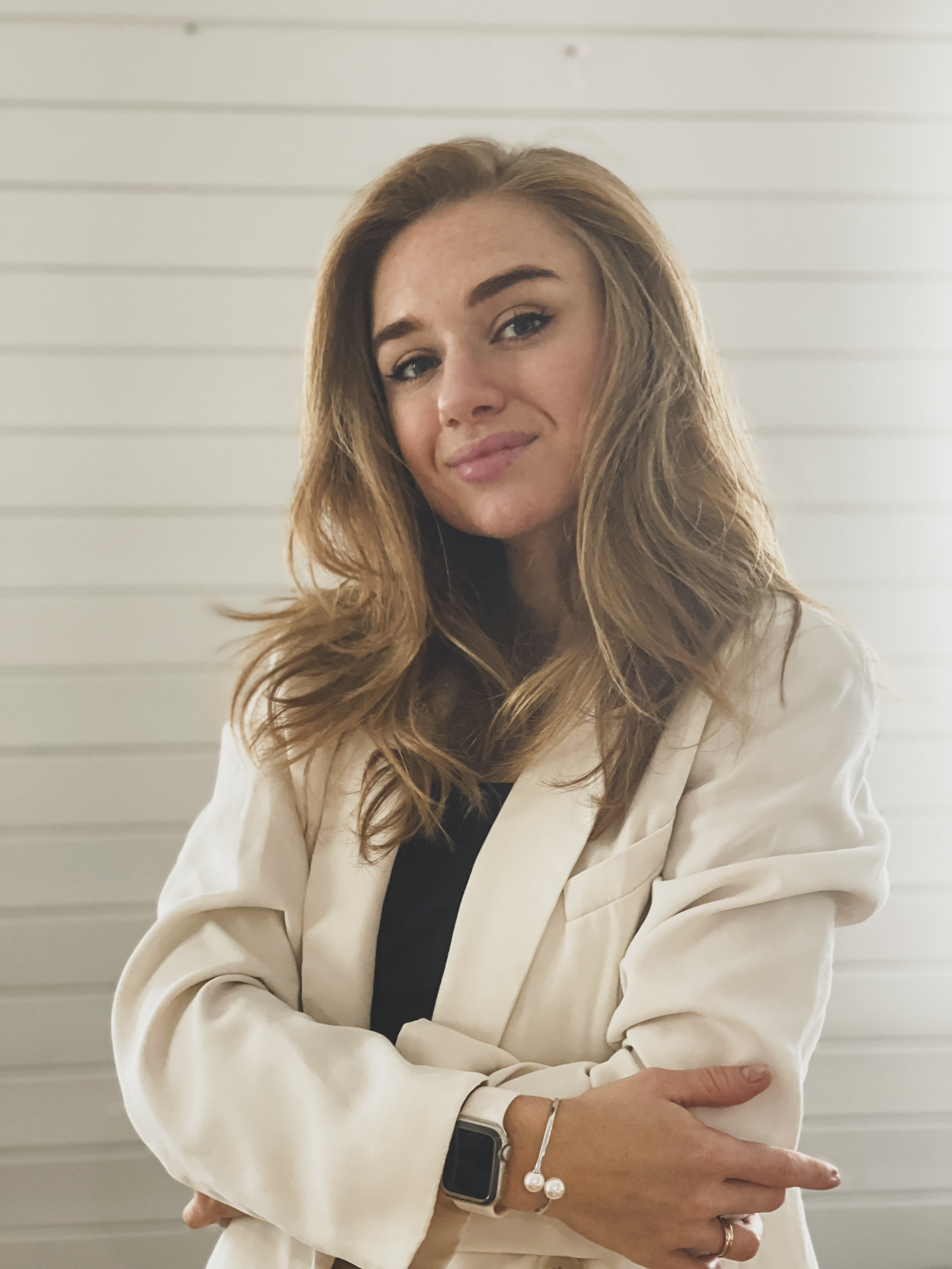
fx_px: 2347
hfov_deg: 22.9
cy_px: 634
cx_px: 476
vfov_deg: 30.3
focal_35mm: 64
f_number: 2.2
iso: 500
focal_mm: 7.5
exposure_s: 1/20
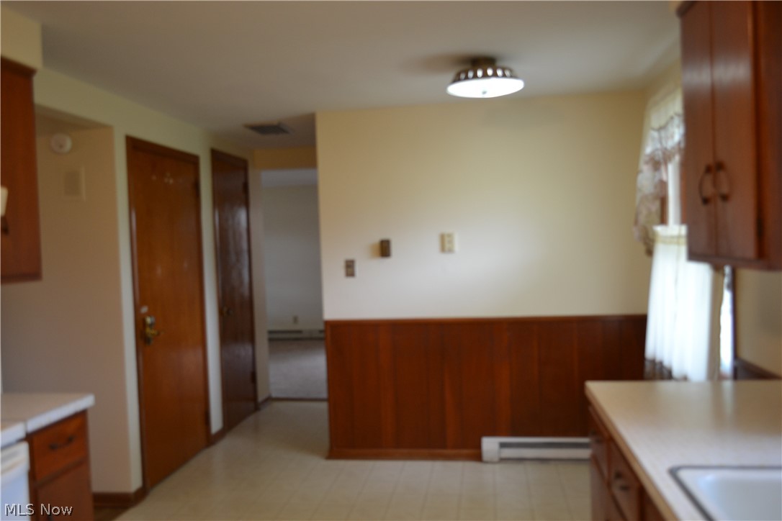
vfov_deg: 43.6
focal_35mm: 30
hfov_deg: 61.9
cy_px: 260
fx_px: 652
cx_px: 391
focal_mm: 20
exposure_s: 1/50
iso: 400
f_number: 3.8
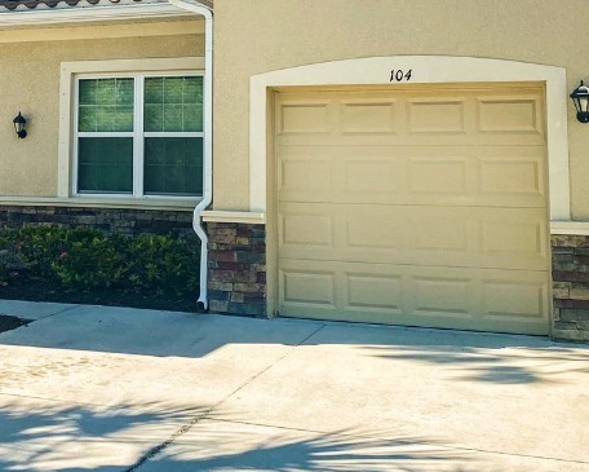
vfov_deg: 26.1
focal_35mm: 57
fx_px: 994
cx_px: 96
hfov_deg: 31.9
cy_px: 83
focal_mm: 4.25
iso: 32
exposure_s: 1/1629
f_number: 1.8
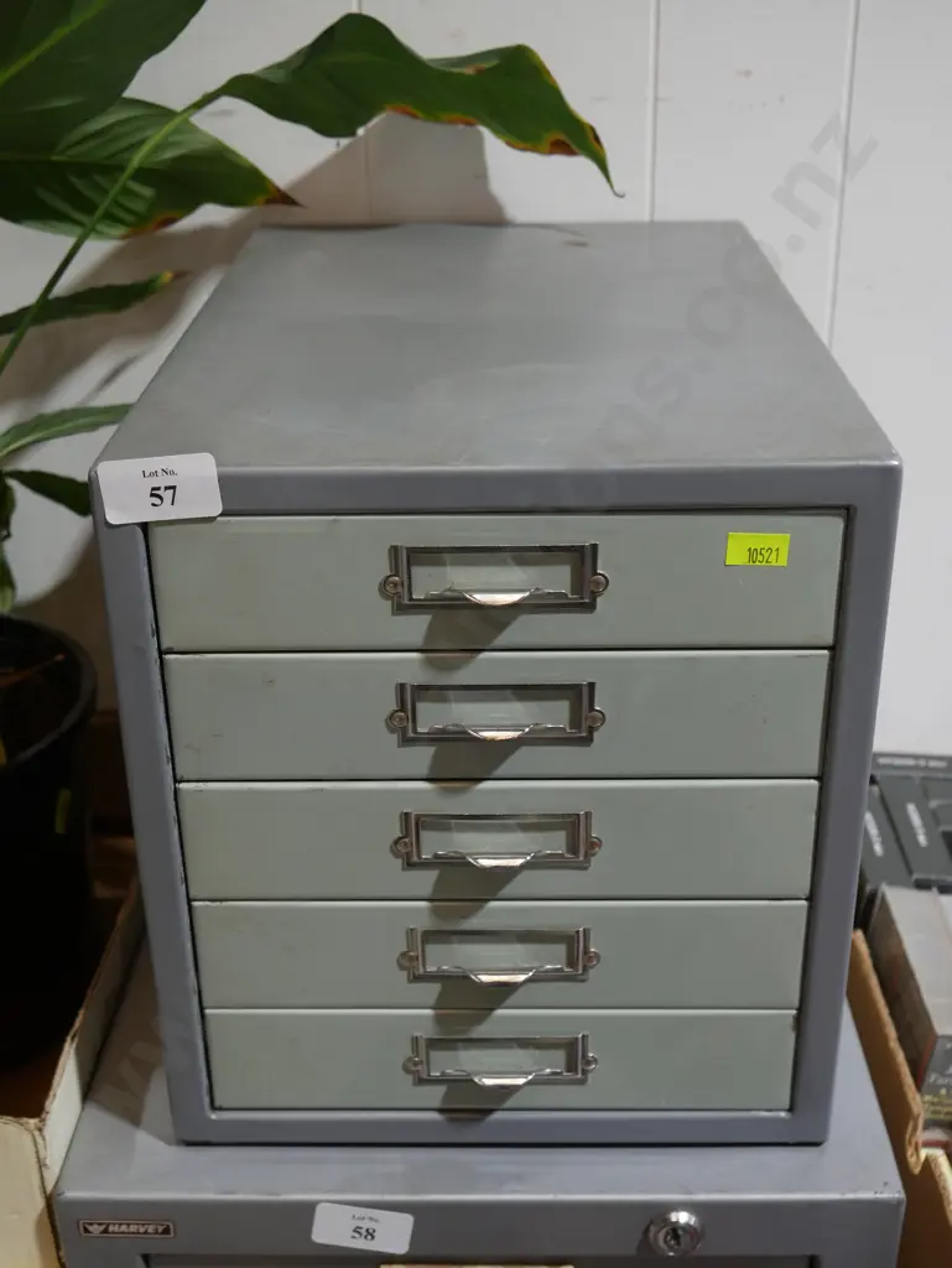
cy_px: 634
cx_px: 476
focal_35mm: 42
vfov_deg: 44.8
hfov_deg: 34.4
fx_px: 1539
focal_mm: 21
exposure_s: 1/60
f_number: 4.6
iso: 320
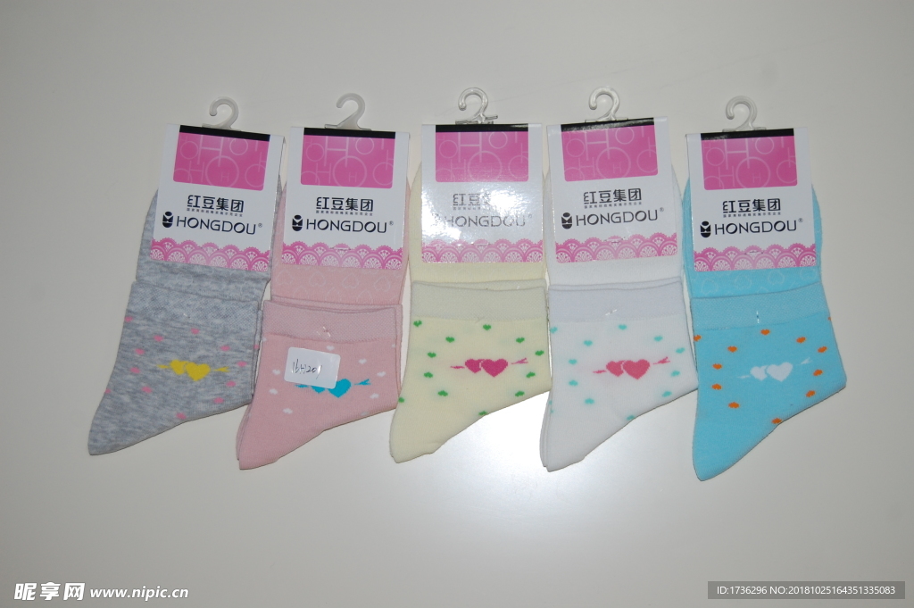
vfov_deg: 23.7
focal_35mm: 57
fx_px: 1446
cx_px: 457
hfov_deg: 35.1
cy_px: 304
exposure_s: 1/60
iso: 400
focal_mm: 38
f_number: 4.8
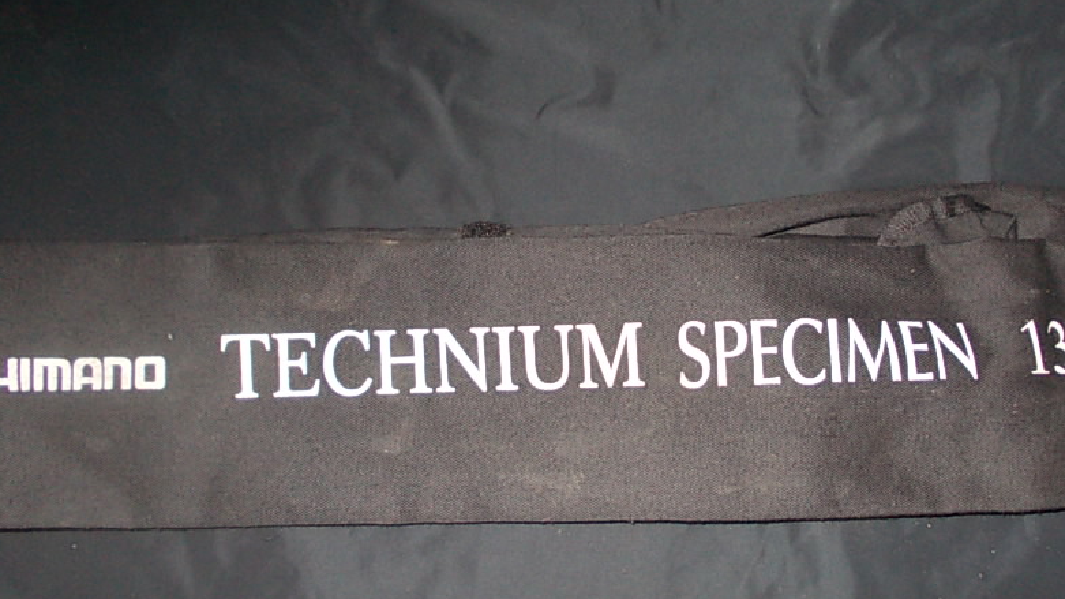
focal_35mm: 40
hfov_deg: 50.2
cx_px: 631
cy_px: 300
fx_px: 1129
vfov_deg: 29.7
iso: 200
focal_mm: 4
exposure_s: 1/25
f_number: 2.7
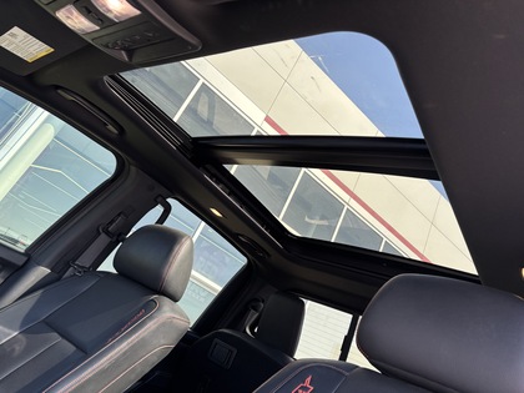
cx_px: 262
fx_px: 394
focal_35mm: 26
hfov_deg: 67.3
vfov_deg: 53.1
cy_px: 196
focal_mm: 5.96
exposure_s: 1/370
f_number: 1.6
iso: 50
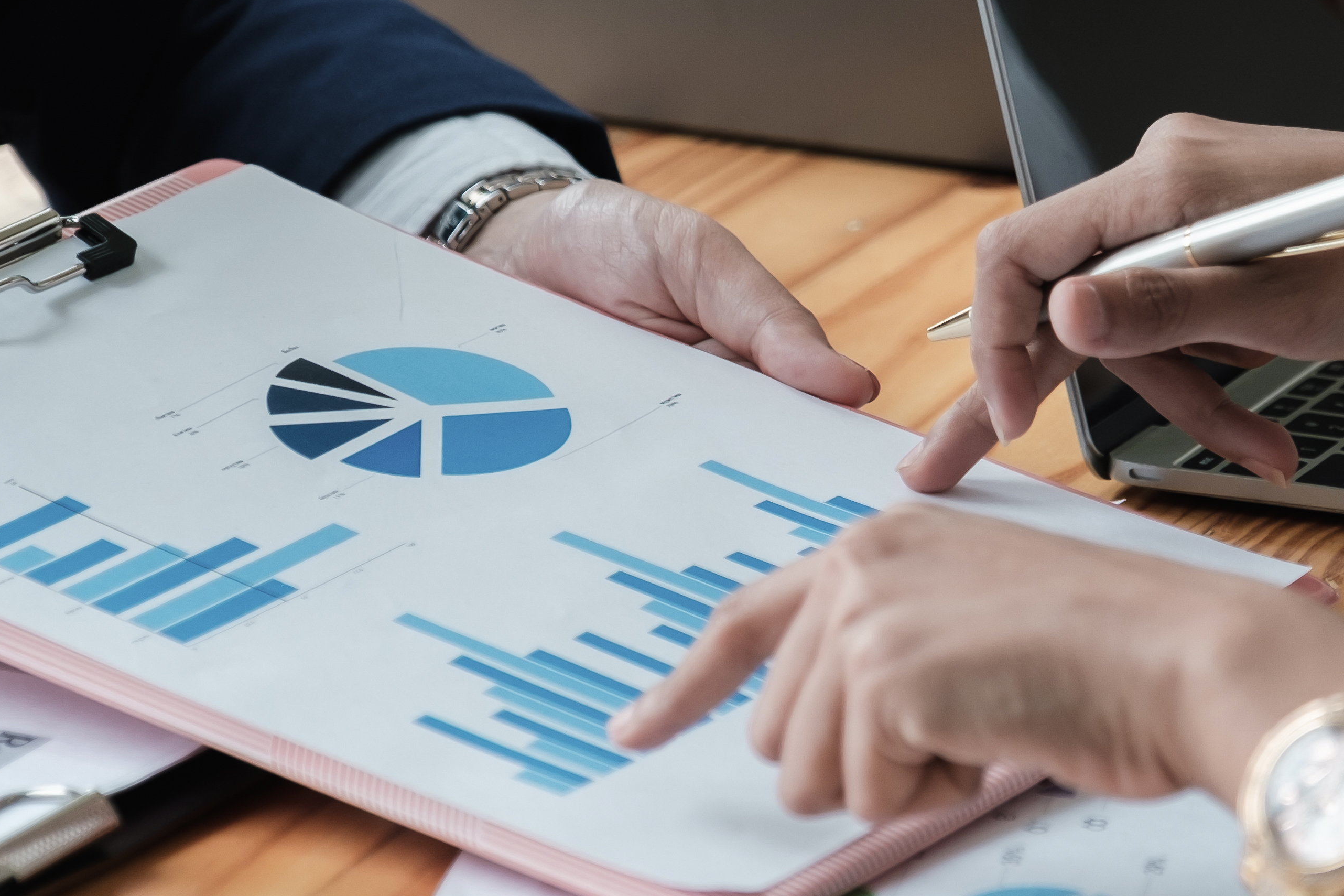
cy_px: 35
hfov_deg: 10.2
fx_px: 7540
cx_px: 1034
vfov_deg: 6.8
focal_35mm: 202
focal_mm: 55
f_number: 2.8
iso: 320
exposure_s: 1/210
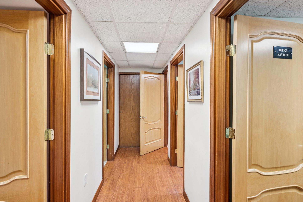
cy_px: 106
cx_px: 150
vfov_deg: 64.7
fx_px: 160
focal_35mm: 19
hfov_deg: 87.0
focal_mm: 17.9
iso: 400
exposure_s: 1/10
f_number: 5.6
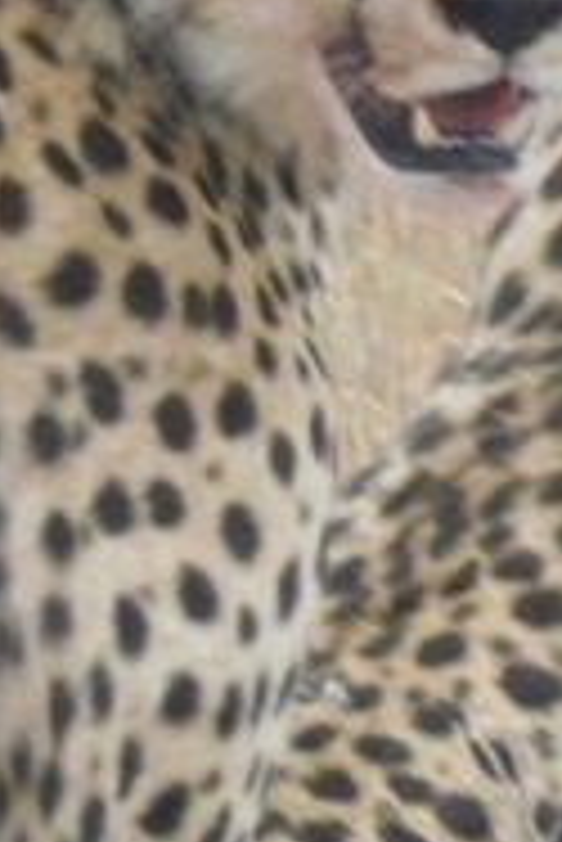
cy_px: 230
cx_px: 854
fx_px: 29074
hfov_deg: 1.1
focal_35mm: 1244
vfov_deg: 1.7
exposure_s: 1/125
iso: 180
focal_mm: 90
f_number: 6.5
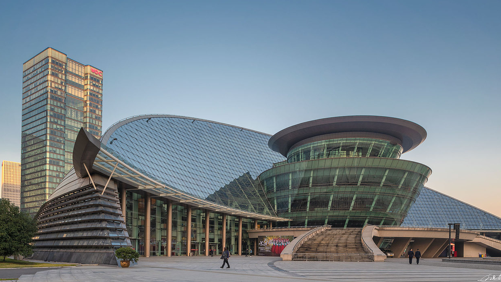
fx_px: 345
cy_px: 118
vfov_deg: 44.2
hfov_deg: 71.9
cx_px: 257
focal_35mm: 26
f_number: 11
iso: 100
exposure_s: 1/50
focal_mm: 24
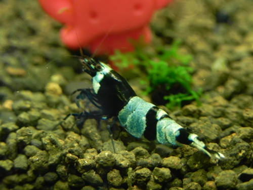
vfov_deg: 14.1
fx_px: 767
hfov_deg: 18.7
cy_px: 95
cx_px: 126
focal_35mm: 105
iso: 200
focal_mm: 18.8
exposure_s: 1/6
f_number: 4
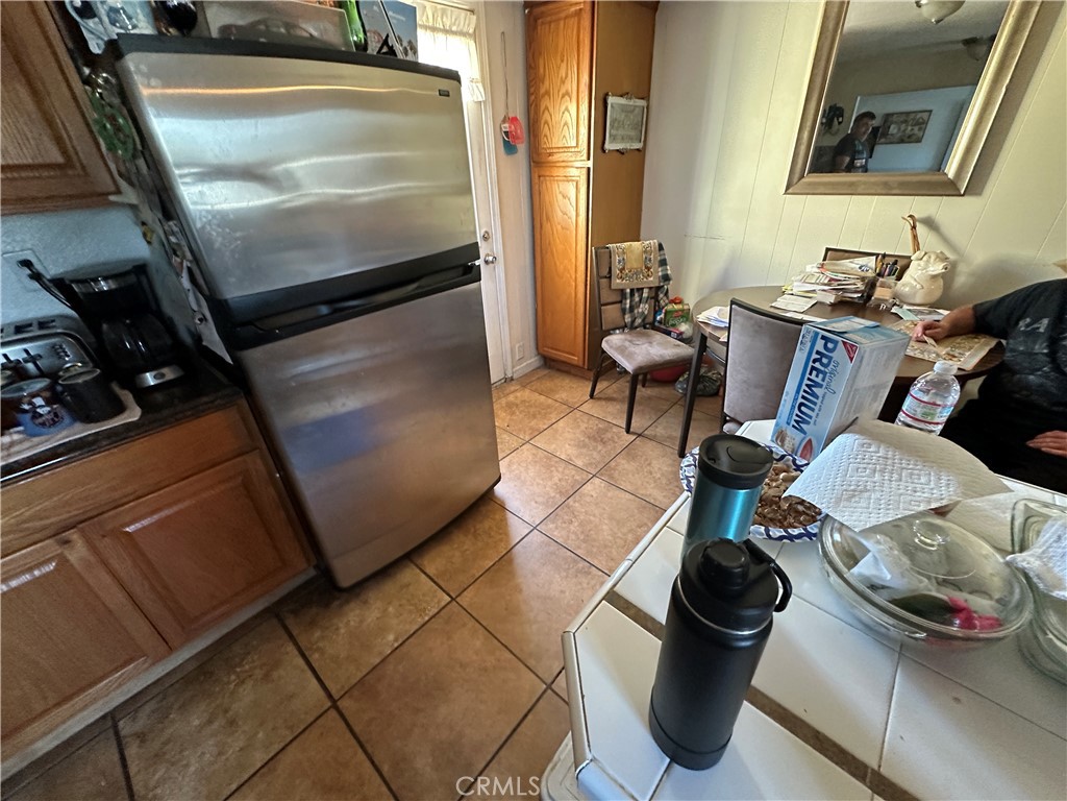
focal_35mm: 14
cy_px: 400
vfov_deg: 85.7
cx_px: 534
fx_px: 432
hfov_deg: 102.1
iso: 400
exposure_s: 1/60
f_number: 2.2
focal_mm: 2.22
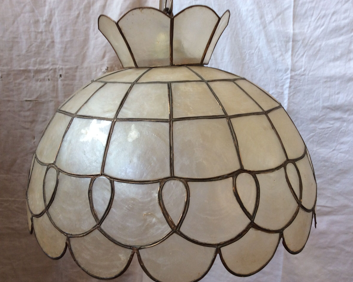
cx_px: 167
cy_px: 142
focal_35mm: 34
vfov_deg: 43.4
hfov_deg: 52.8
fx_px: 355
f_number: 2.4
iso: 40
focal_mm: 3.3
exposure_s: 1/33
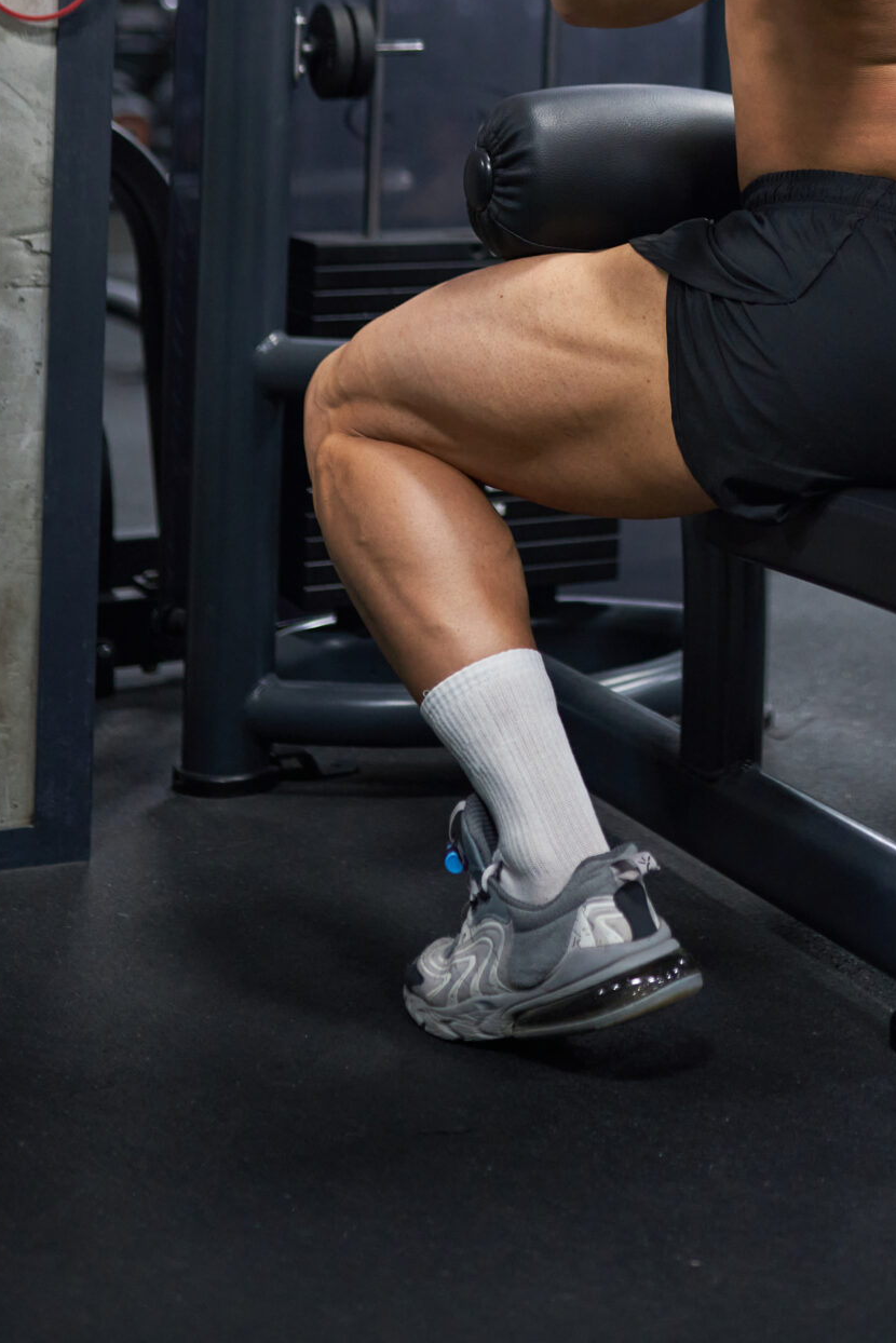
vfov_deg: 26.5
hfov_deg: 18.5
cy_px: -13
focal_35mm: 72
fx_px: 2686
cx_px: 872
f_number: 1.4
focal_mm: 35
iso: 640
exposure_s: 1/100
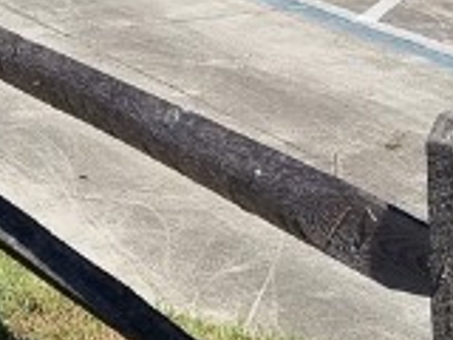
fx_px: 2172
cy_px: -513
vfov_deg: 8.1
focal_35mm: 166
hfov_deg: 11.8
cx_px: 439
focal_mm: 5.4
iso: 50
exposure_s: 1/2728
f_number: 1.8
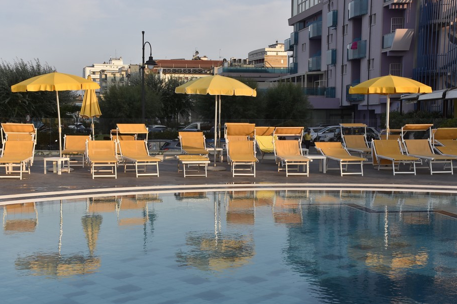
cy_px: 165
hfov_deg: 31.9
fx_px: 800
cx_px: 227
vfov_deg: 21.6
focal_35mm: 63
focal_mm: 38
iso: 200
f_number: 8
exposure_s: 1/200
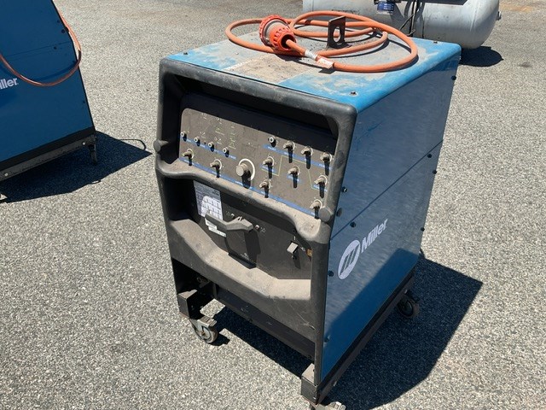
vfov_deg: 48.2
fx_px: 457
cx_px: 273
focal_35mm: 29
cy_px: 205
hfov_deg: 61.7
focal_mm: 3
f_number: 1.8
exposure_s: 1/1451
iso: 16
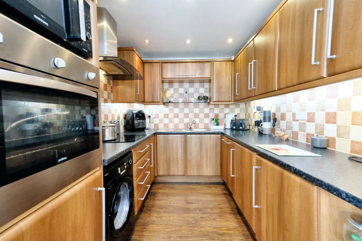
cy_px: 120
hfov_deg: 100.4
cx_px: 181
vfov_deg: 77.3
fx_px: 151
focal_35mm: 15
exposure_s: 1/90
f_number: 5.6
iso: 4000
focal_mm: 10
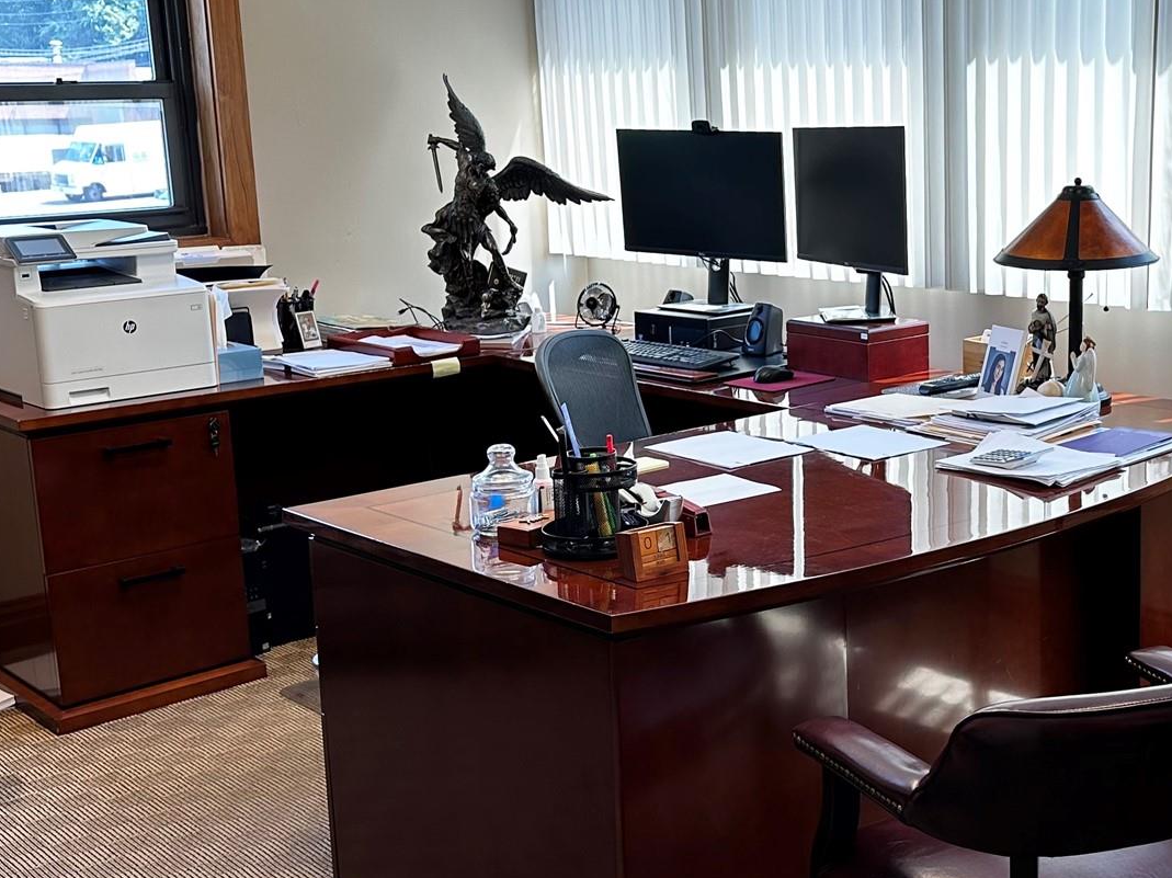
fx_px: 1557
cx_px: 887
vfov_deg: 31.5
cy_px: 418
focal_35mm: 46
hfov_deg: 40.0
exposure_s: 1/120
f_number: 1.78
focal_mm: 6.86
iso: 125
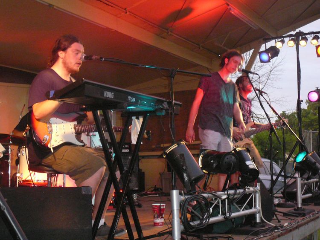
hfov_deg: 32.7
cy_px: 120
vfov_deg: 24.8
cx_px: 160
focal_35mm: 59
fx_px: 546
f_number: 3.5
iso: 400
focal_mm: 8.7
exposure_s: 1/30
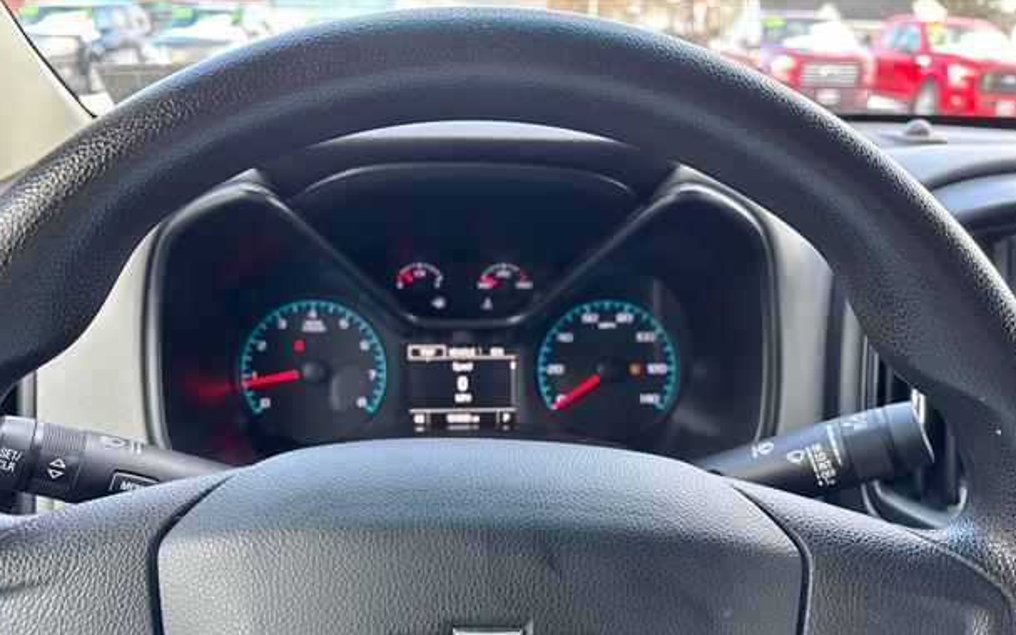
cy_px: 396
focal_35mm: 29
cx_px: 493
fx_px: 803
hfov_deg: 64.6
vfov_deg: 42.8
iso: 125
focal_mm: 5.96
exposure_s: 1/102
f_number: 1.6
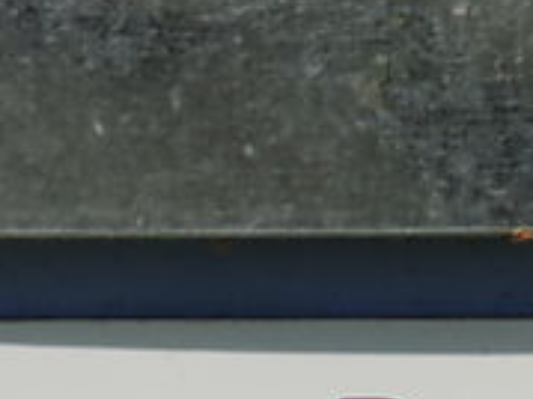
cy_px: 447
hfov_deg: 9.2
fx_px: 3231
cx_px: 804
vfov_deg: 7.0
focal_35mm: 210
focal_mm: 8.3
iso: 100
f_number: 3.5
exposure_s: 1/1250
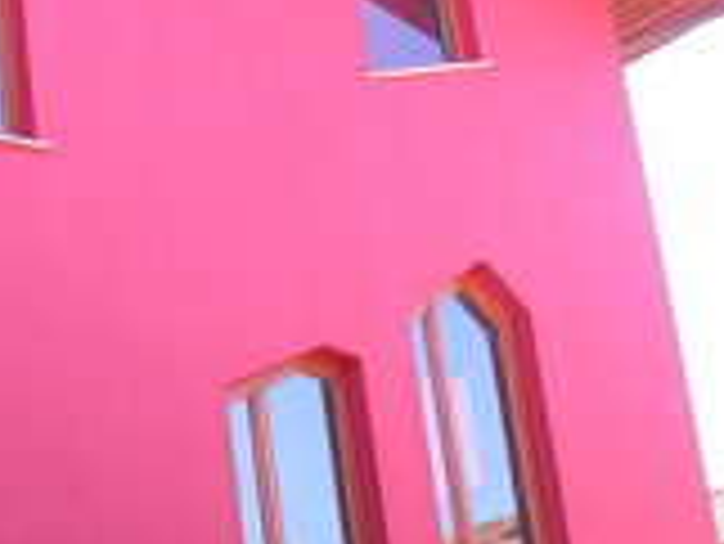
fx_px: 1402
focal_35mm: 67
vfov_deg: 21.1
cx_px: -72
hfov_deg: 26.6
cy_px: 560
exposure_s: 1/61.4
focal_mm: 6.1
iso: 50
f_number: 3.6
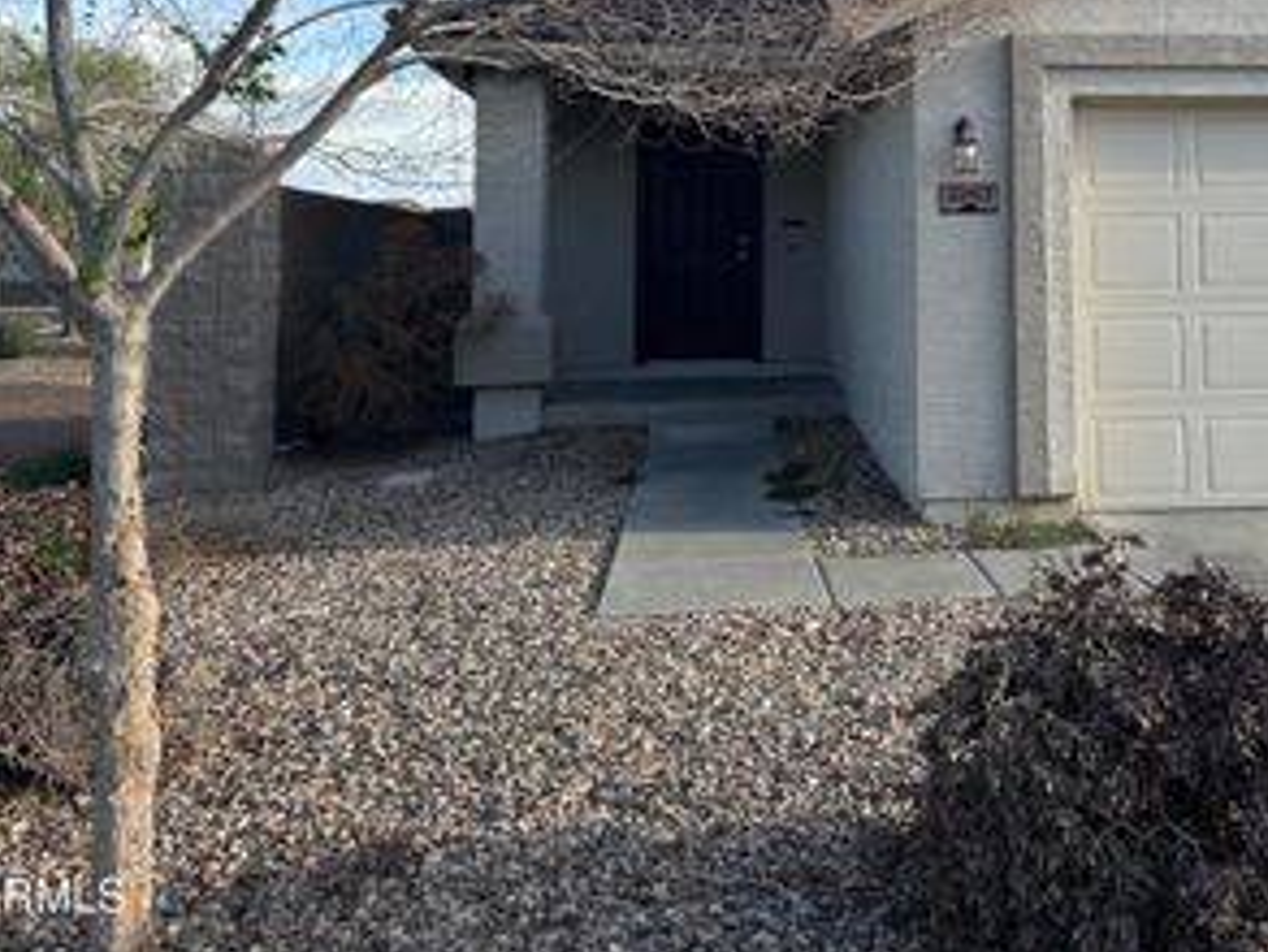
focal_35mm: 41
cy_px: 158
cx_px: 935
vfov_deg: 33.9
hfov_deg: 44.4
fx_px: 1502
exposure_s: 1/1560
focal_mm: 6.76
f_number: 1.78
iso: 80
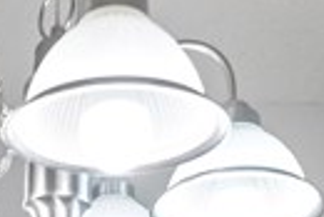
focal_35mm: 69
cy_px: 465
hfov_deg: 28.8
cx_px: 85
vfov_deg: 15.0
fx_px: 622
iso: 640
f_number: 4
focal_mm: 14
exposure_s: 1/160
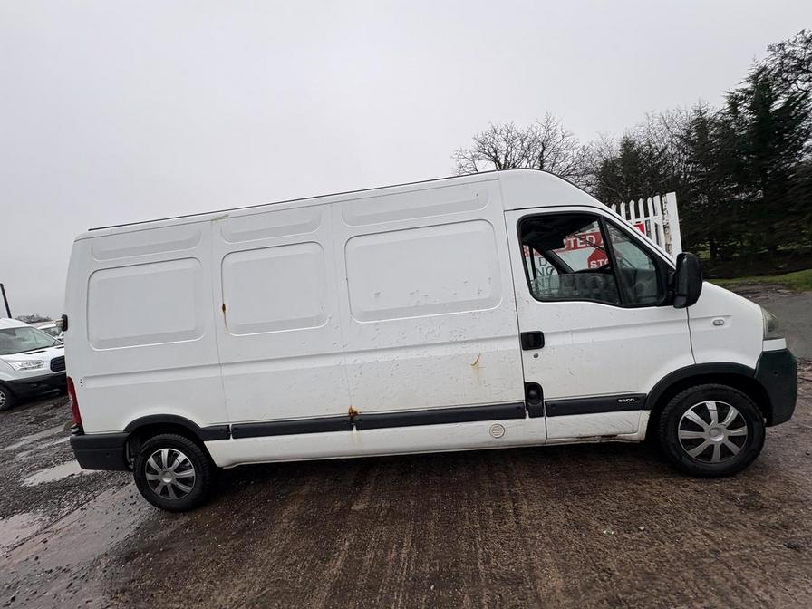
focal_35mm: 14
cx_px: 406
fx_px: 328
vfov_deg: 85.7
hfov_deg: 102.1
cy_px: 304
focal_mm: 2.22
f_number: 2.2
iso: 40
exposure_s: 1/103
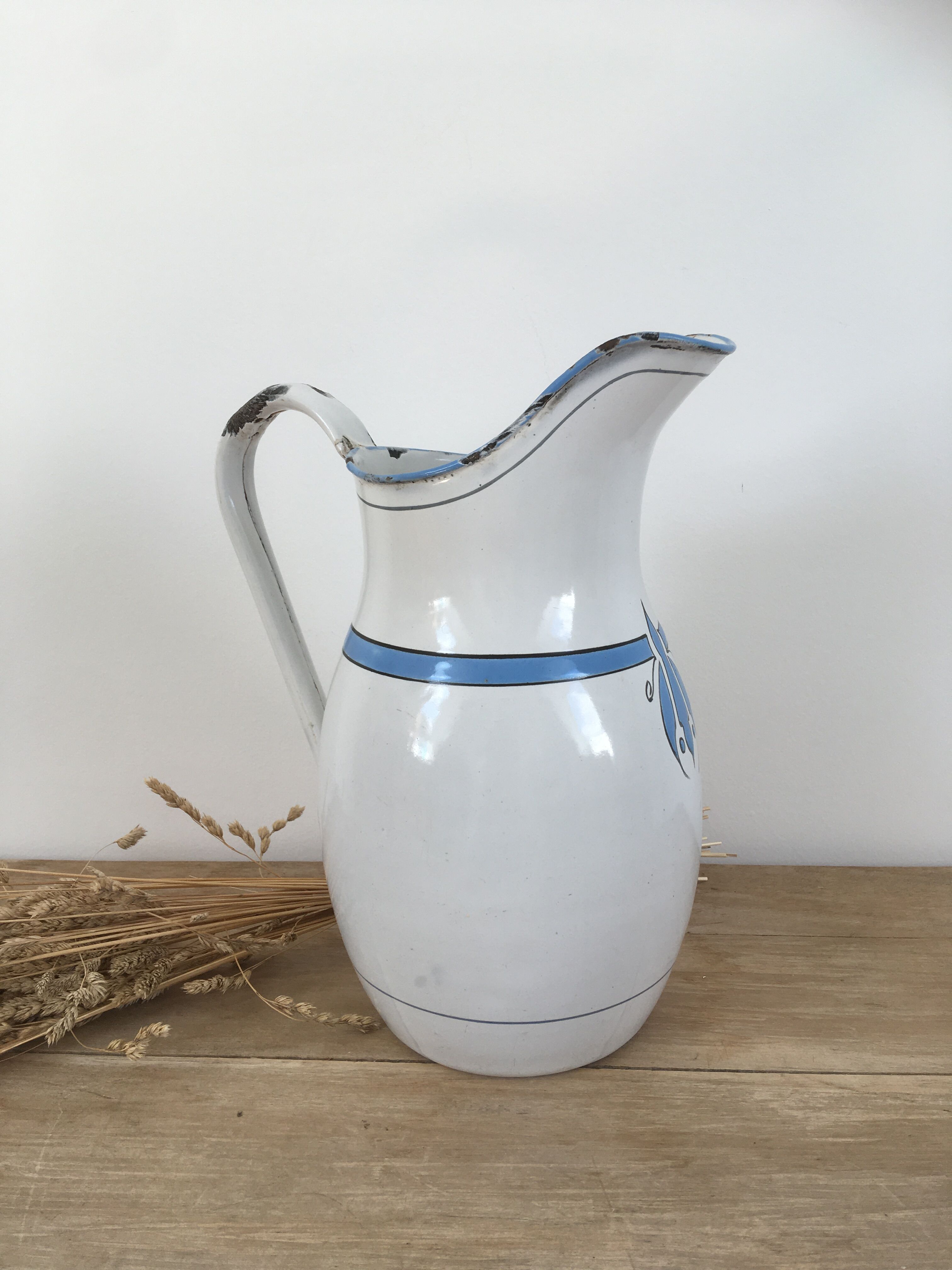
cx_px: 476
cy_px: 635
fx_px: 1063
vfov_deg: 61.7
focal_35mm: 29
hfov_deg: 48.2
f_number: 2.2
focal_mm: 4.15
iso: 25
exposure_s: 1/100
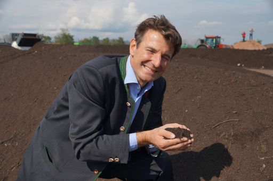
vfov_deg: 34.1
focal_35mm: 39
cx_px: 136
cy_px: 90
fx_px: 295
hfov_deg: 49.6
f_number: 5
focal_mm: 26
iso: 100
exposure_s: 1/1250
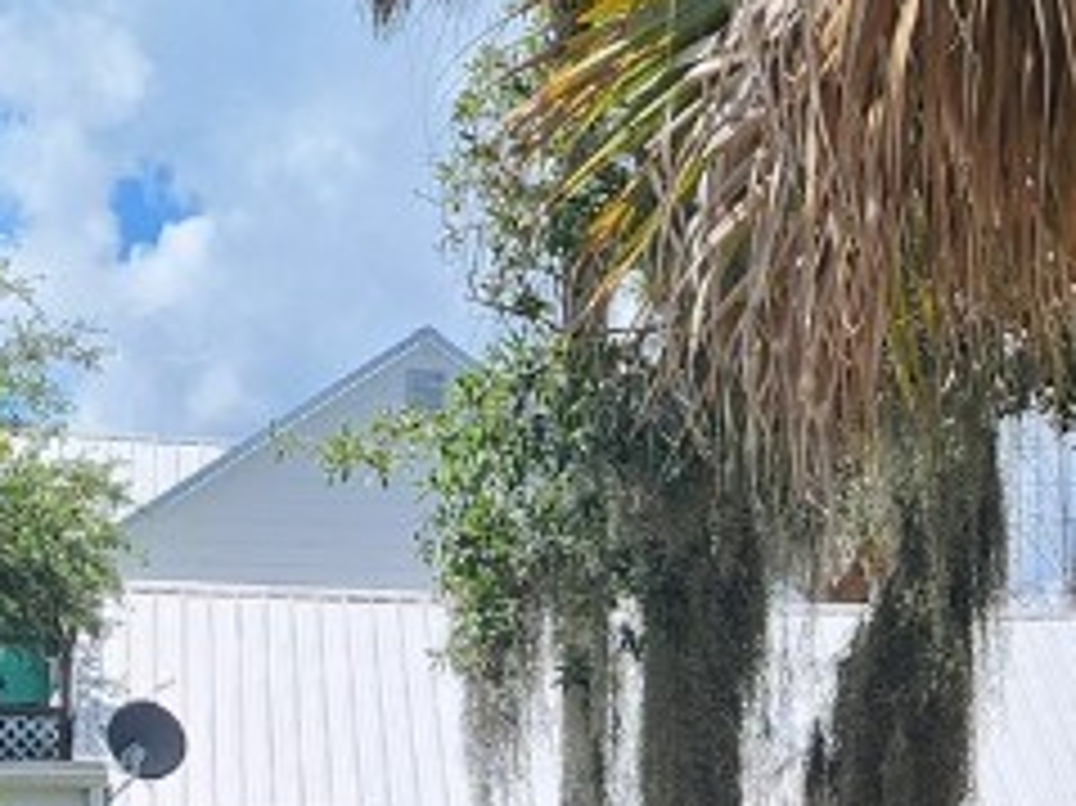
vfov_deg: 13.9
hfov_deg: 19.1
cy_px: 1009
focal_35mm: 103
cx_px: 504
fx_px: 3200
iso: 50
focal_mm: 5
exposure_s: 1/2378
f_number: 1.8
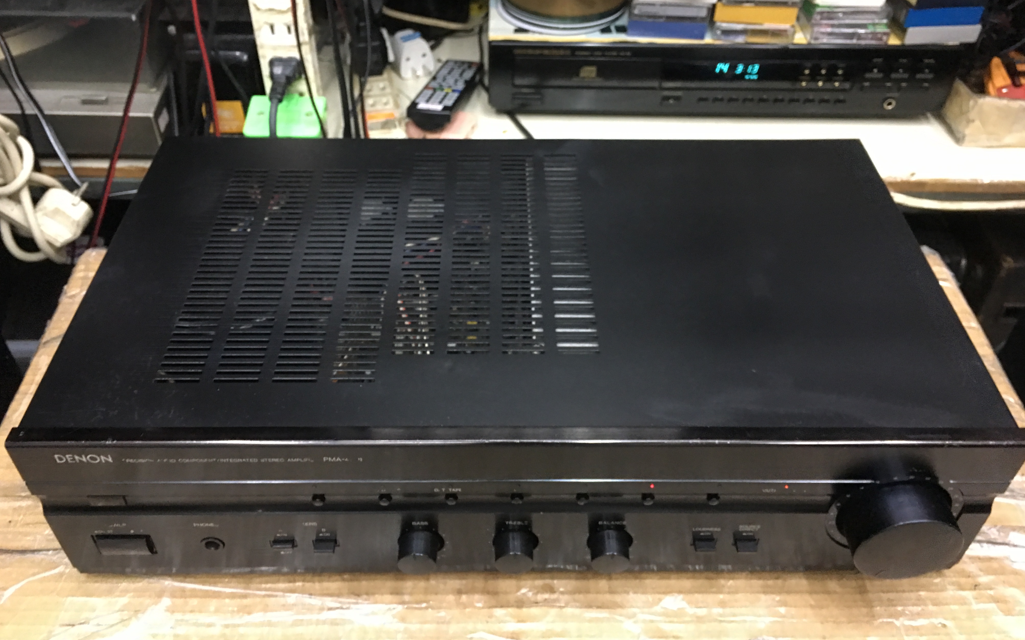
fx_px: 866
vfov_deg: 40.6
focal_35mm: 31
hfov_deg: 61.2
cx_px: 516
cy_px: 287
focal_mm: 4.15
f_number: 2.2
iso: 100
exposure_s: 1/8
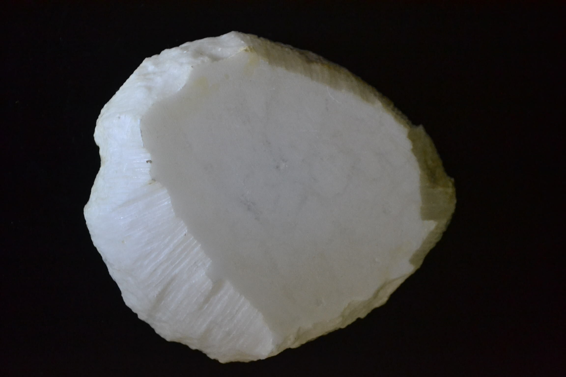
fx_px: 990
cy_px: 188
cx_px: 283
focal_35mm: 63
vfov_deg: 21.6
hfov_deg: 31.9
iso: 2500
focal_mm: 42
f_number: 5.3
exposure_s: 1/60
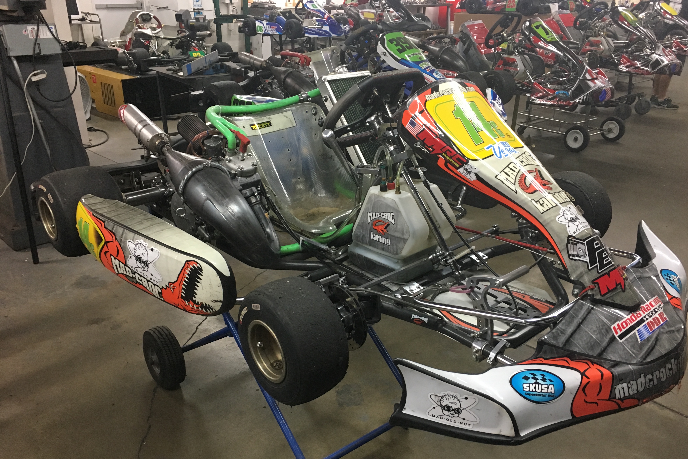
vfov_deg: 42.3
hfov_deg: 60.3
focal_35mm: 31
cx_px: 353
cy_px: 257
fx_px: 592
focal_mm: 4.15
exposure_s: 1/30
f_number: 2.2
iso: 125
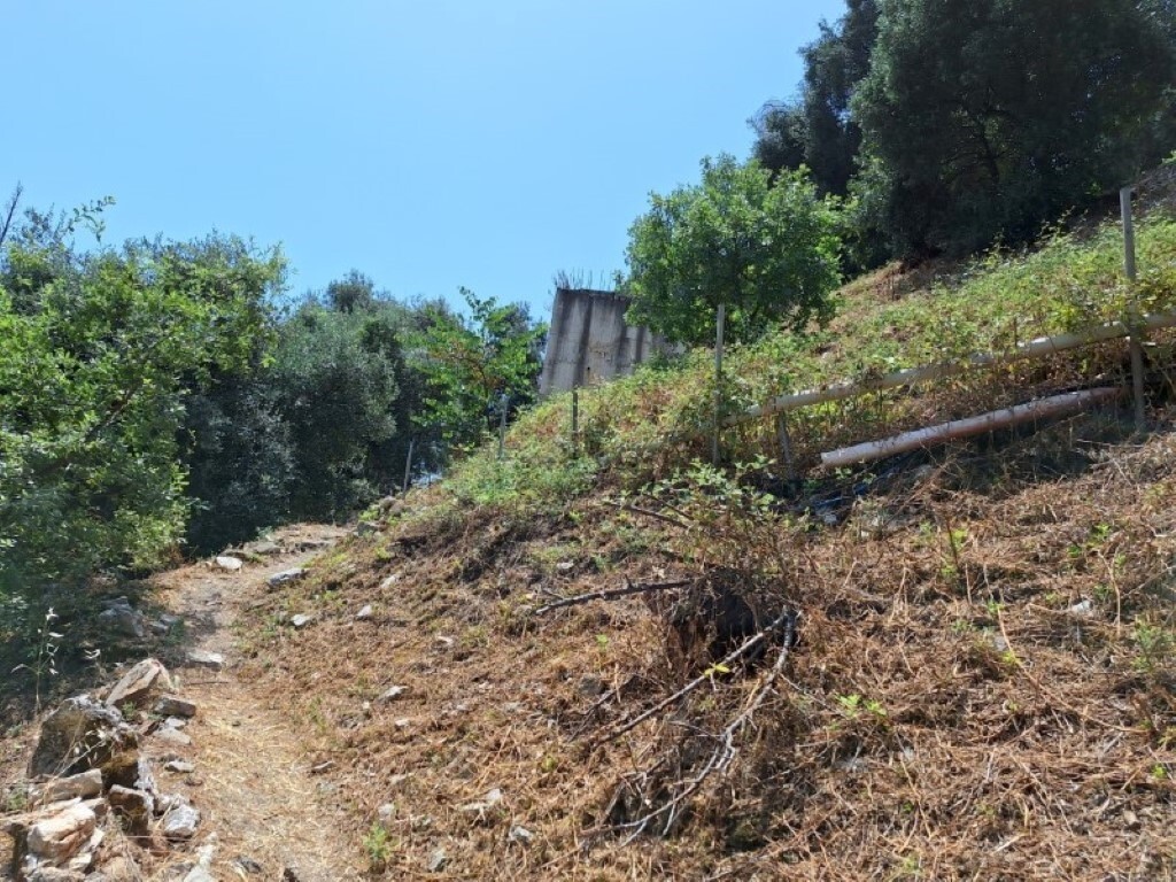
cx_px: 588
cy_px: 441
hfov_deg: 73.9
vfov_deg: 58.9
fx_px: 781
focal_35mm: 23
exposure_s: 1/3185
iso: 40
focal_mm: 5.54
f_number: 1.8
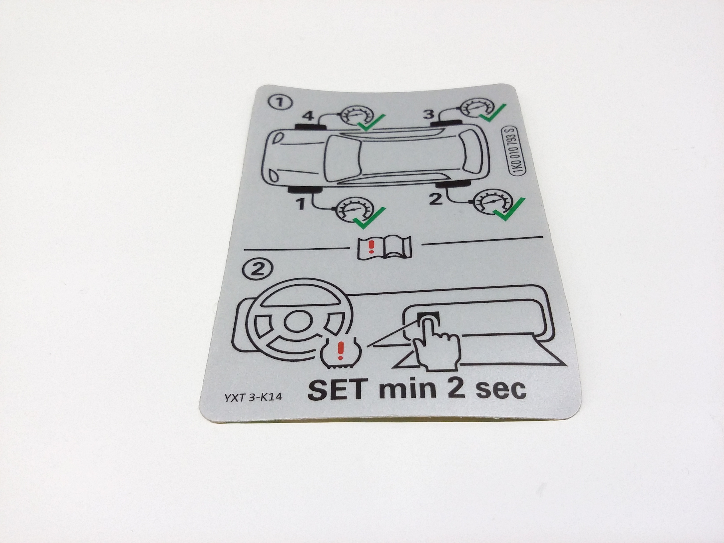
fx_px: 669
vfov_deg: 44.2
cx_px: 362
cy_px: 272
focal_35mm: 32
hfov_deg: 56.8
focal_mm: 3.4
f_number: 2.4
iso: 160
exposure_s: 1/20
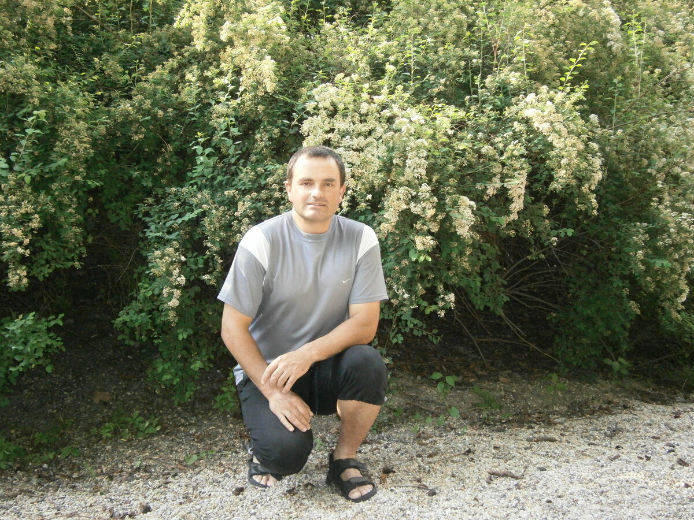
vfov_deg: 30.9
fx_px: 942
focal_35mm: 47
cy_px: 260
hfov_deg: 40.4
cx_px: 347
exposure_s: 1/250
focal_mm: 8.3
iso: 400
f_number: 3.4
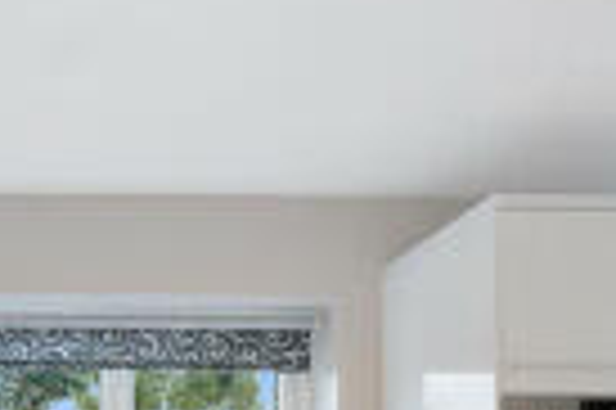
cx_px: -162
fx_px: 1140
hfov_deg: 26.2
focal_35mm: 67
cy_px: 610
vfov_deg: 18.2
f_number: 7.1
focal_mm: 12.8
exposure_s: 1/4
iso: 100
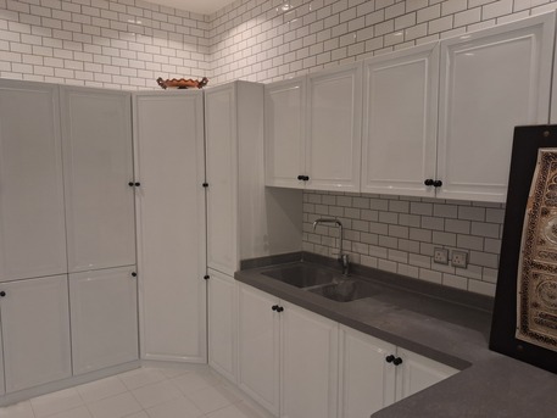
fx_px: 435
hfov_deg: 65.3
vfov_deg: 51.4
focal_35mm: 27
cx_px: 278
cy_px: 209
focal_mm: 4
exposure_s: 1/120
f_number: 1.8
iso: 200
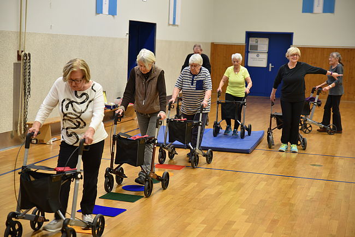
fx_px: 691
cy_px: 118
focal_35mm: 70
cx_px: 178
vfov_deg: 19.5
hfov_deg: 28.8
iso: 800
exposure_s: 1/60
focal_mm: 70
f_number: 2.8
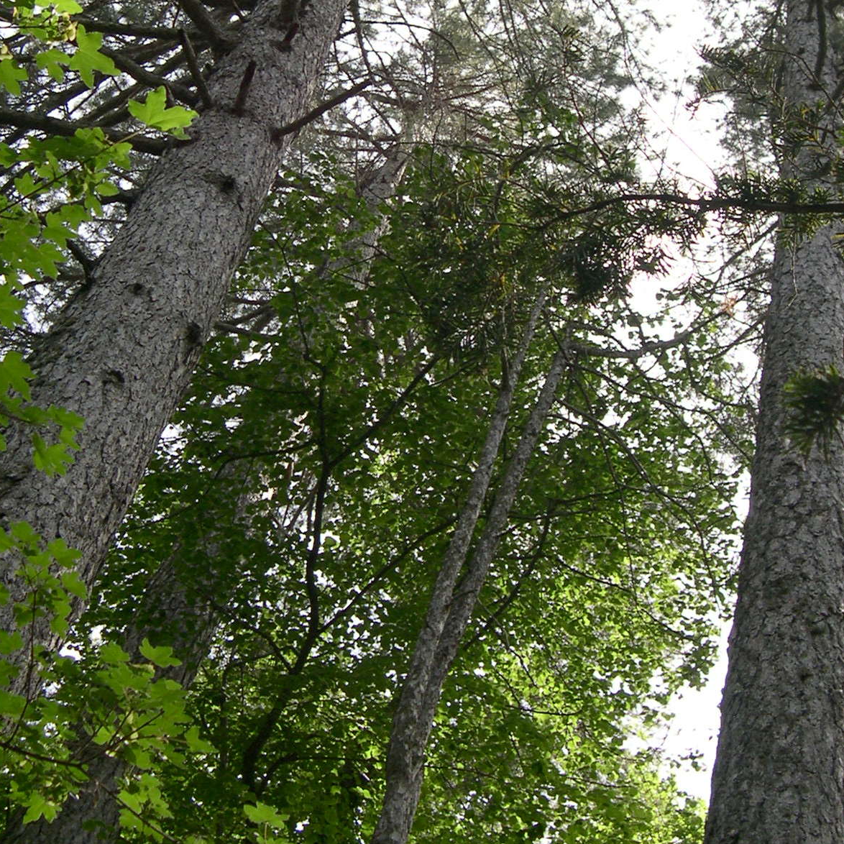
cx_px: 431
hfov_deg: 26.5
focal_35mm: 65
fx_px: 1793
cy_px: 173
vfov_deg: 26.0
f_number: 2.8
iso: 100
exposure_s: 1/339
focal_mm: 8
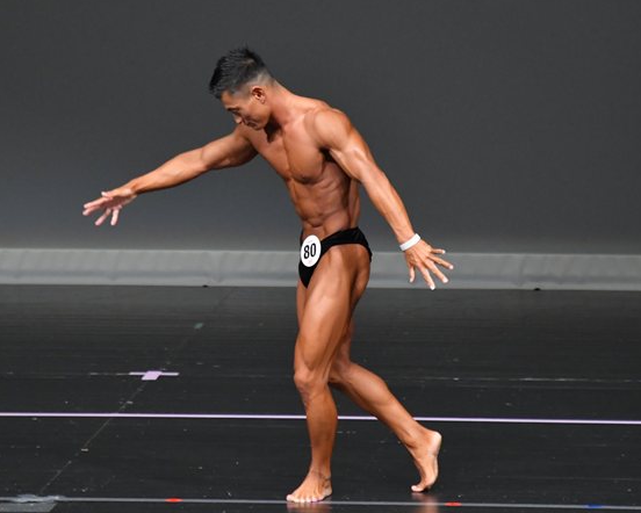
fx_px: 9375
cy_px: 218
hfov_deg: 3.9
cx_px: 299
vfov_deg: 3.1
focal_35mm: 494
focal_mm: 250
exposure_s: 1/400
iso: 4000
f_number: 5.6
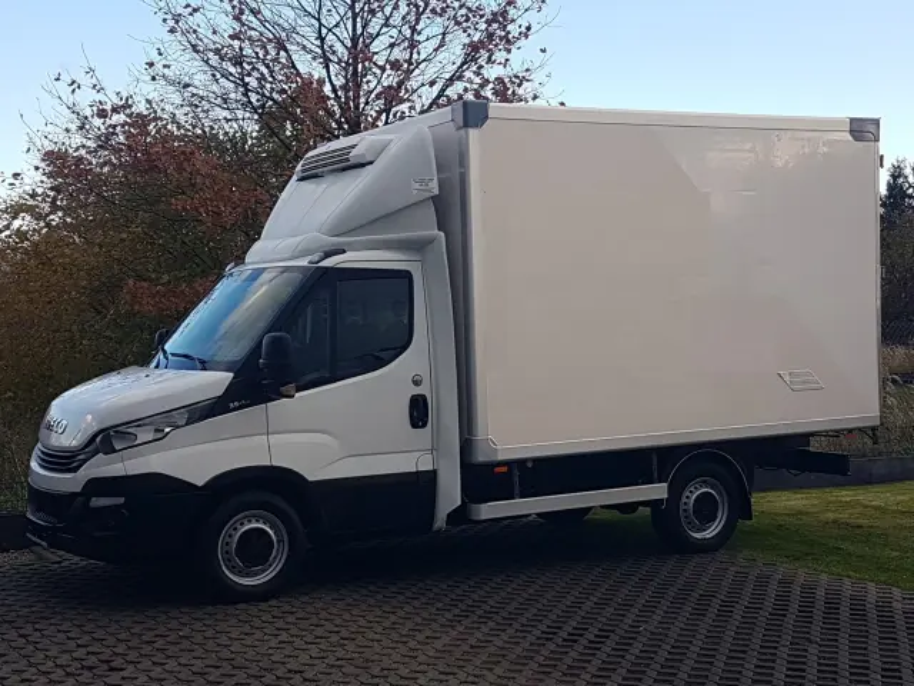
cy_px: 343
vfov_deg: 53.1
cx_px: 457
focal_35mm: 26
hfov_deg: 67.3
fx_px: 687
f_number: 1.7
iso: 40
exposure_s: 1/618
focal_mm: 4.2
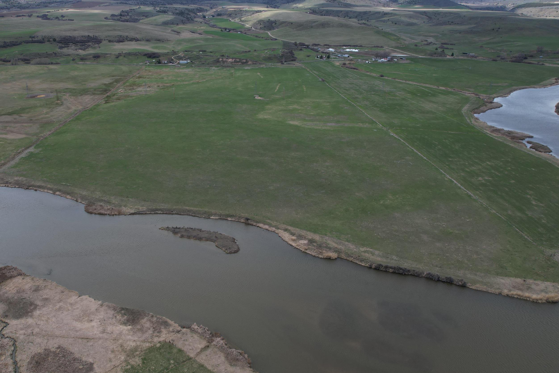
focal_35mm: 27
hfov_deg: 66.8
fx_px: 419
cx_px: 229
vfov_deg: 47.9
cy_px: 178
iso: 110
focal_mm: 8.38
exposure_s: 1/1500
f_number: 2.8
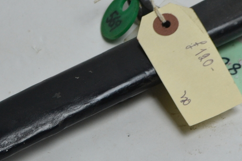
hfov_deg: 12.4
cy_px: 132
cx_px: 33
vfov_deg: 8.3
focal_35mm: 165
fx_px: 1106
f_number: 5
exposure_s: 1/20
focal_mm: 35
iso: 400
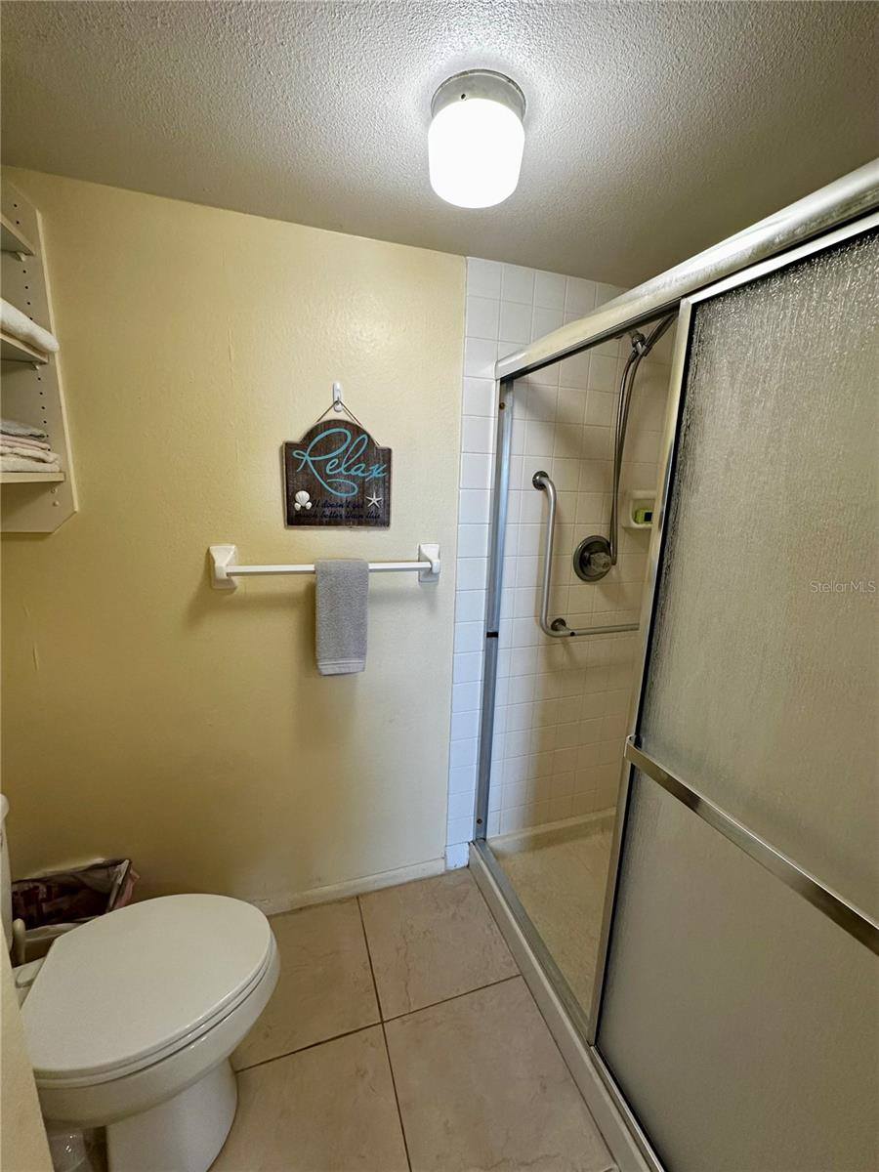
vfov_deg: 102.1
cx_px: 440
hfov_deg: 85.7
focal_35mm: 14
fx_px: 474
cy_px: 586
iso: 160
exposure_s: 1/120
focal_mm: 2.22
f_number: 2.2
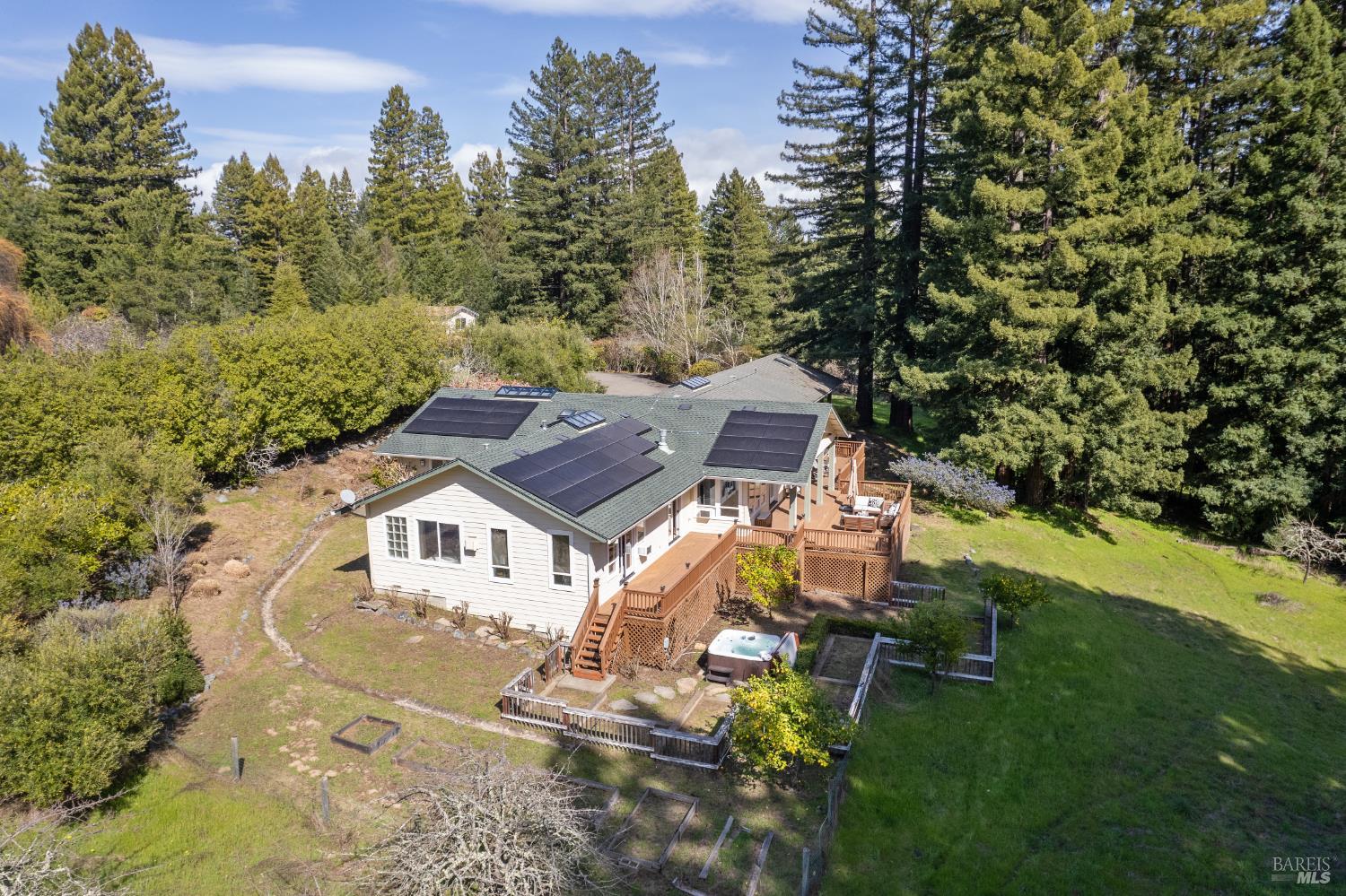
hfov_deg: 78.6
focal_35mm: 22
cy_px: 448
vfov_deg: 57.2
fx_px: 822
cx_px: 673
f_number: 2.8
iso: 100
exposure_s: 1/1250
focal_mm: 8.38
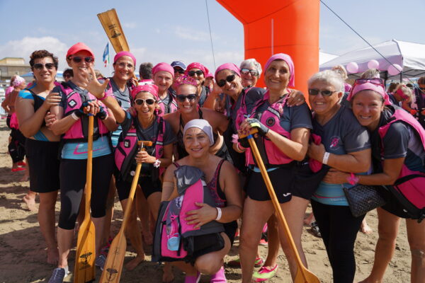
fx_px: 366
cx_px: 212
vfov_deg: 42.3
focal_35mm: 31
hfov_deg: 60.3
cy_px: 142
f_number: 4
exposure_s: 1/800
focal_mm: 31
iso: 100
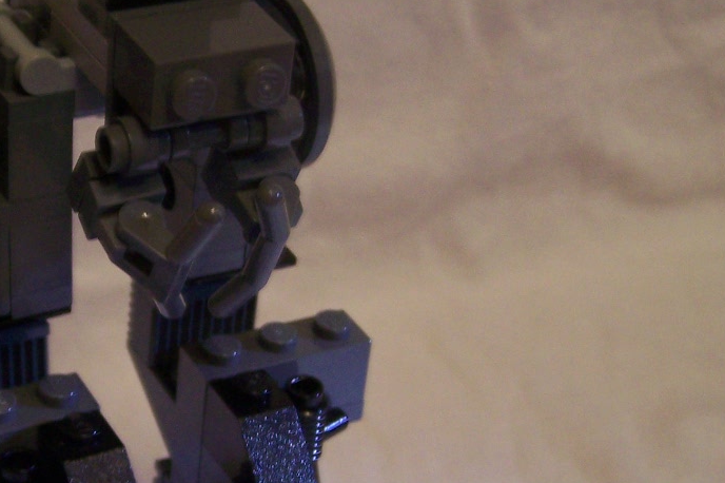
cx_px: 143
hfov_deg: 23.3
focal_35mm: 86
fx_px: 1731
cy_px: 326
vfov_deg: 15.8
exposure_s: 1/10
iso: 160
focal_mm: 6.3
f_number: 2.8
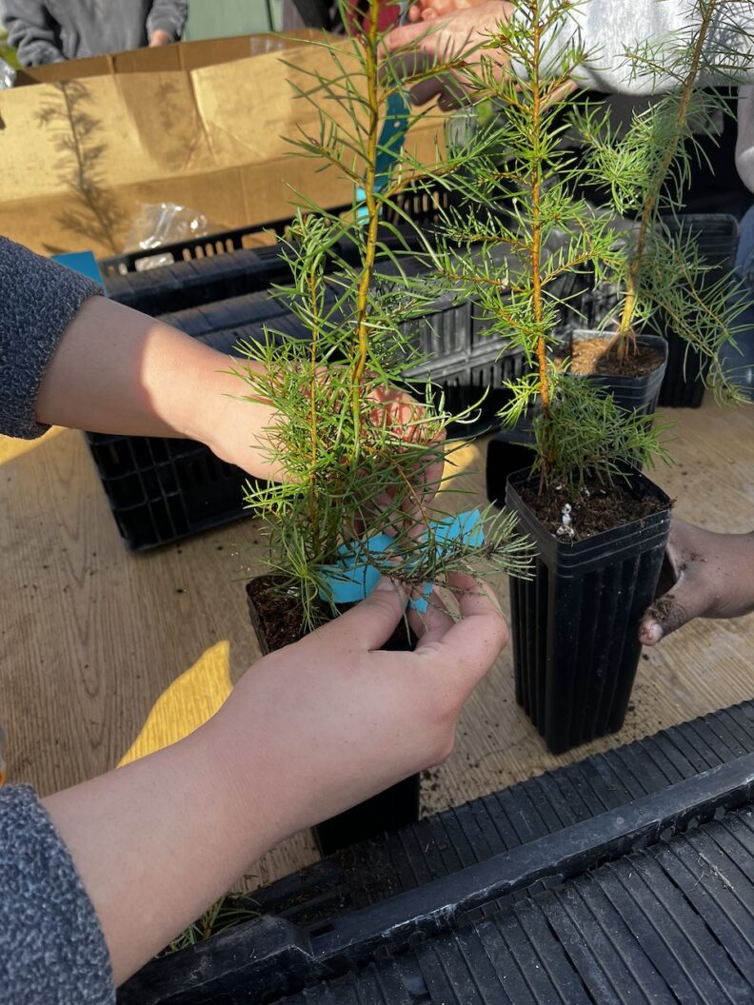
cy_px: 502
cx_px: 377
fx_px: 755
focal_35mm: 26
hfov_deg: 53.1
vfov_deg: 67.3
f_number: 1.6
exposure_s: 1/858
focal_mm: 5.1
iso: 50
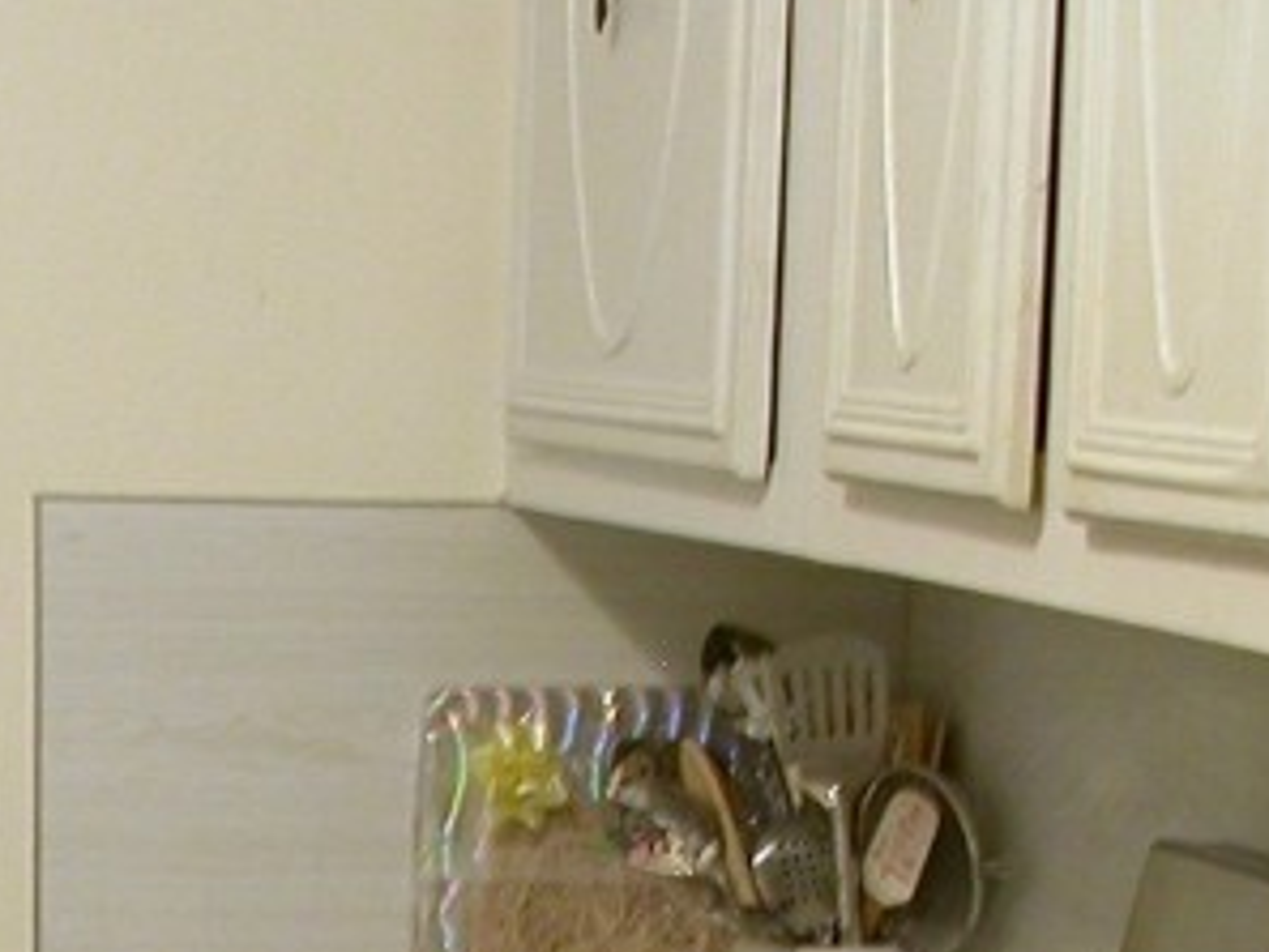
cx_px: -252
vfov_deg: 10.8
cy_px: 1562
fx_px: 4804
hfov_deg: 14.6
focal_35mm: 131
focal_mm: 7.85
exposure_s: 1/10.8
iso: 100
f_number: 2.6
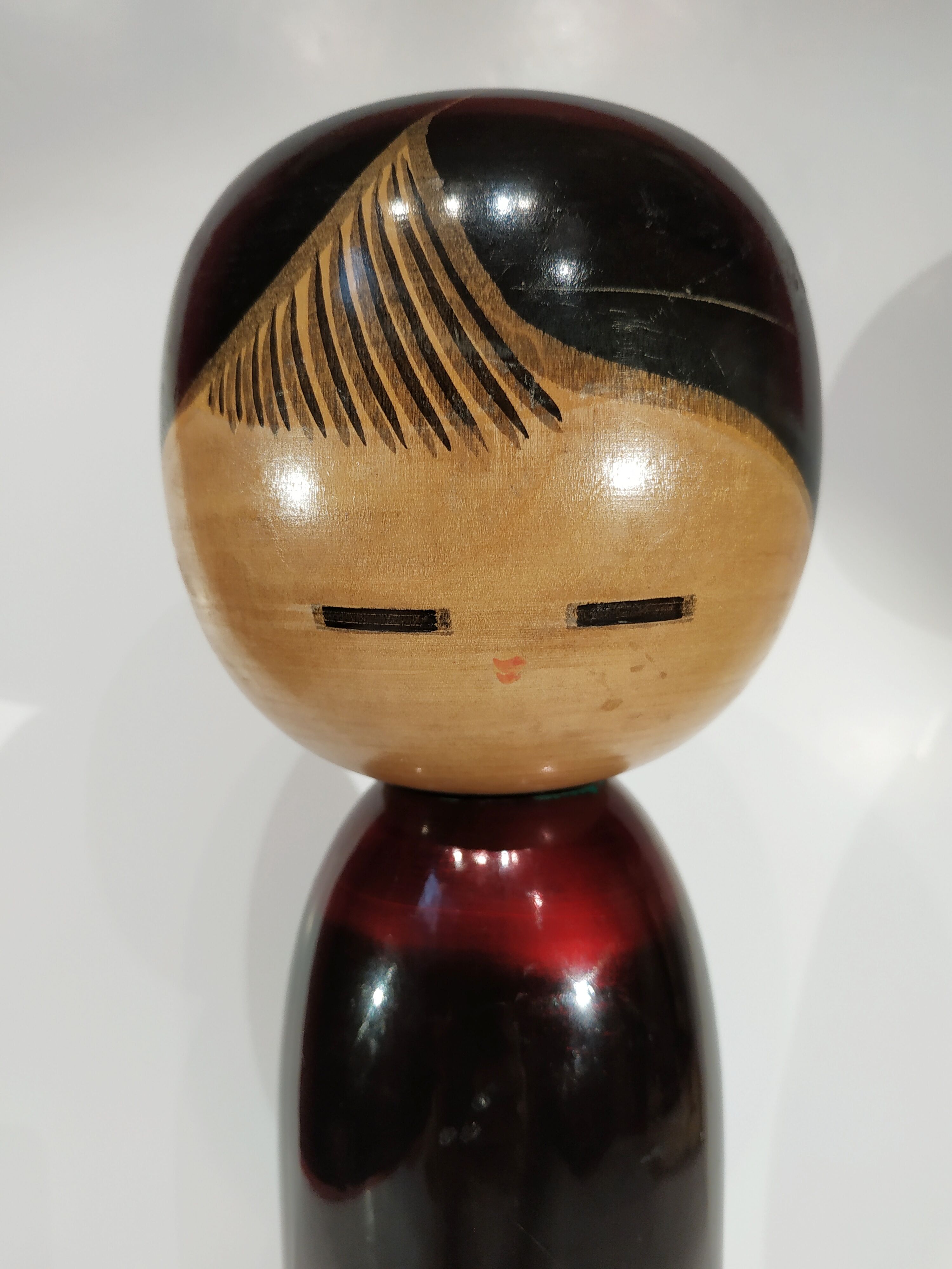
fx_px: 880
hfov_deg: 56.8
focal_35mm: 24
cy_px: 634
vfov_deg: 71.6
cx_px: 476
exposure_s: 1/50
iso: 125
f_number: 1.9
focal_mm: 3.94
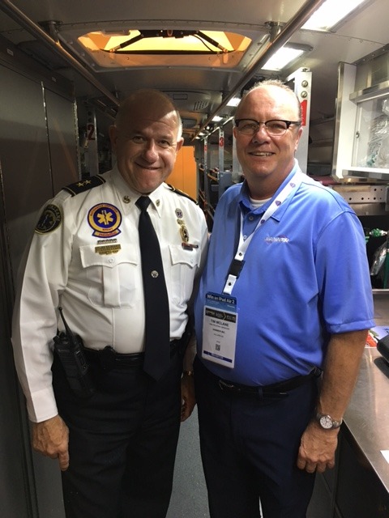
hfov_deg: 48.2
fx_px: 435
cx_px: 194
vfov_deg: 61.7
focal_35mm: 29
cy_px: 259
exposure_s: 1/30
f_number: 2.2
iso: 125
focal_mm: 4.15
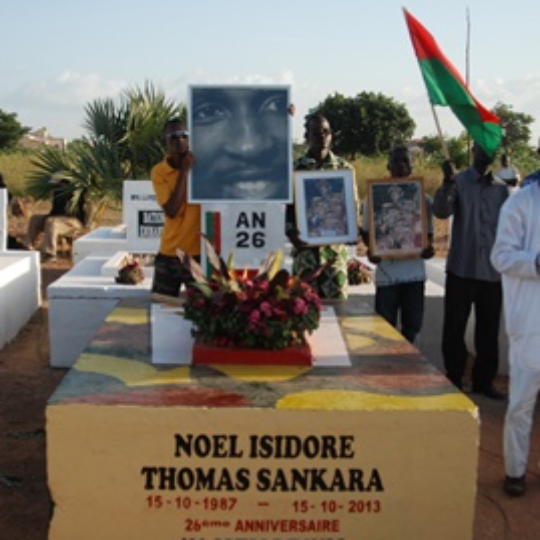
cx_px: 269
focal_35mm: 51
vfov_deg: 33.4
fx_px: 900
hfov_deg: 33.4
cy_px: 263
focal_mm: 24
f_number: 2.8
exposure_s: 1/4000
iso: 500
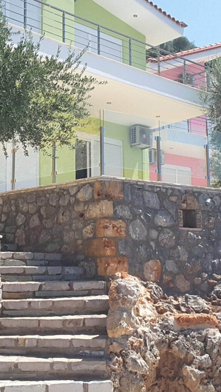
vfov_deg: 31.4
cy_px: 166
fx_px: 698
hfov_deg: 18.0
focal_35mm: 67
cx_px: 75
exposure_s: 1/1156
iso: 40
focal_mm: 2.9
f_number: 1.9
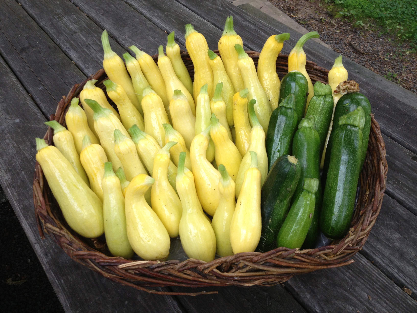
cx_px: 208
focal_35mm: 35
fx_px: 422
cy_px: 156
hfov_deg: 52.6
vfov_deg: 40.7
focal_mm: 4.28
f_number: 2.4
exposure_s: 1/120
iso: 64
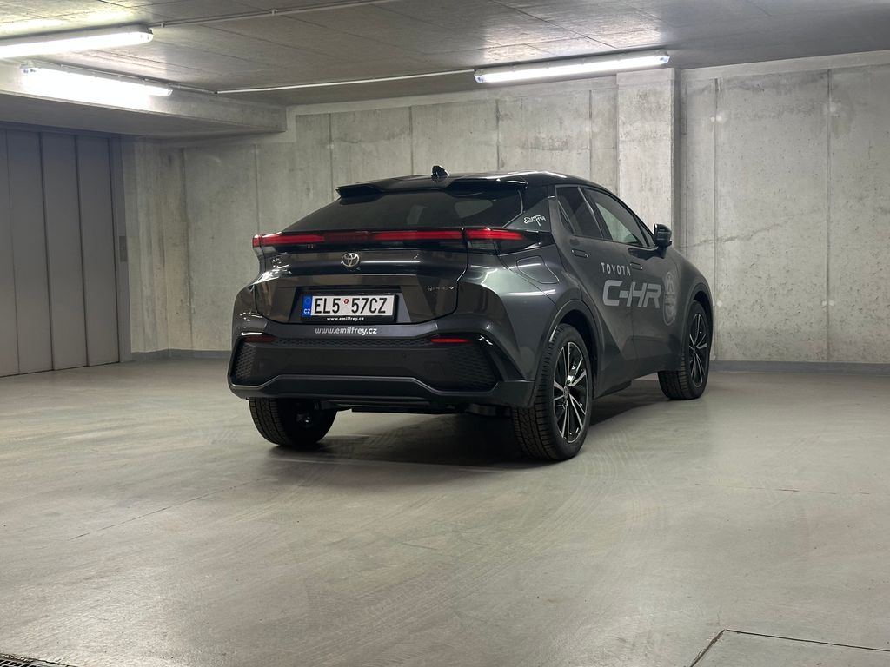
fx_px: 1234
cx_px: 445
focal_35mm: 48
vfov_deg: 30.3
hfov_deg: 39.7
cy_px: 334
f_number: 1.78
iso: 200
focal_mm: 6.86
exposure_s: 1/33
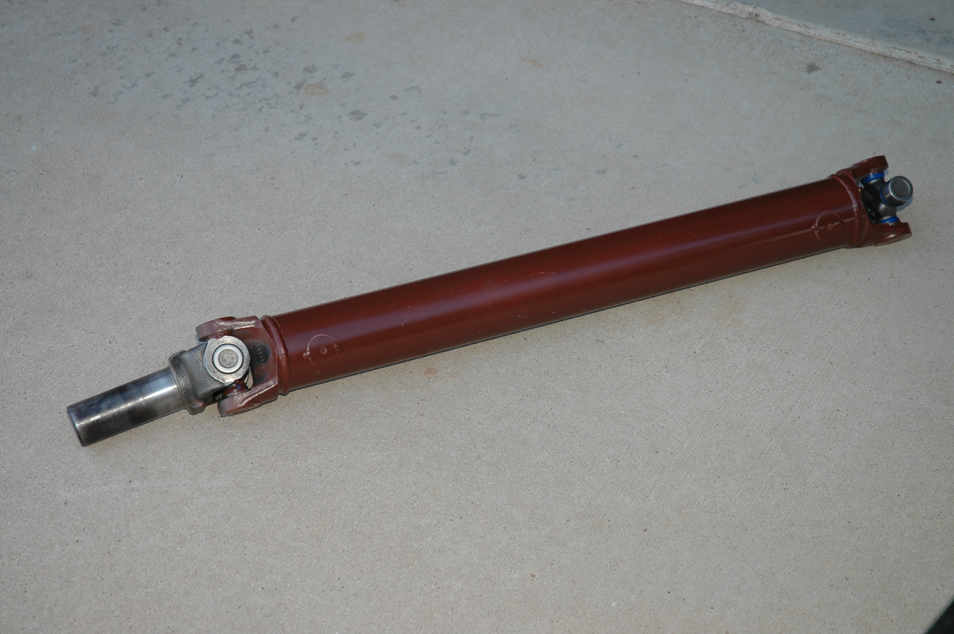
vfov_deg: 16.2
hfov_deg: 24.2
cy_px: 317
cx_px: 477
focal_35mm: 84
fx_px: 2224
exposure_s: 1/100
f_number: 5
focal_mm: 56
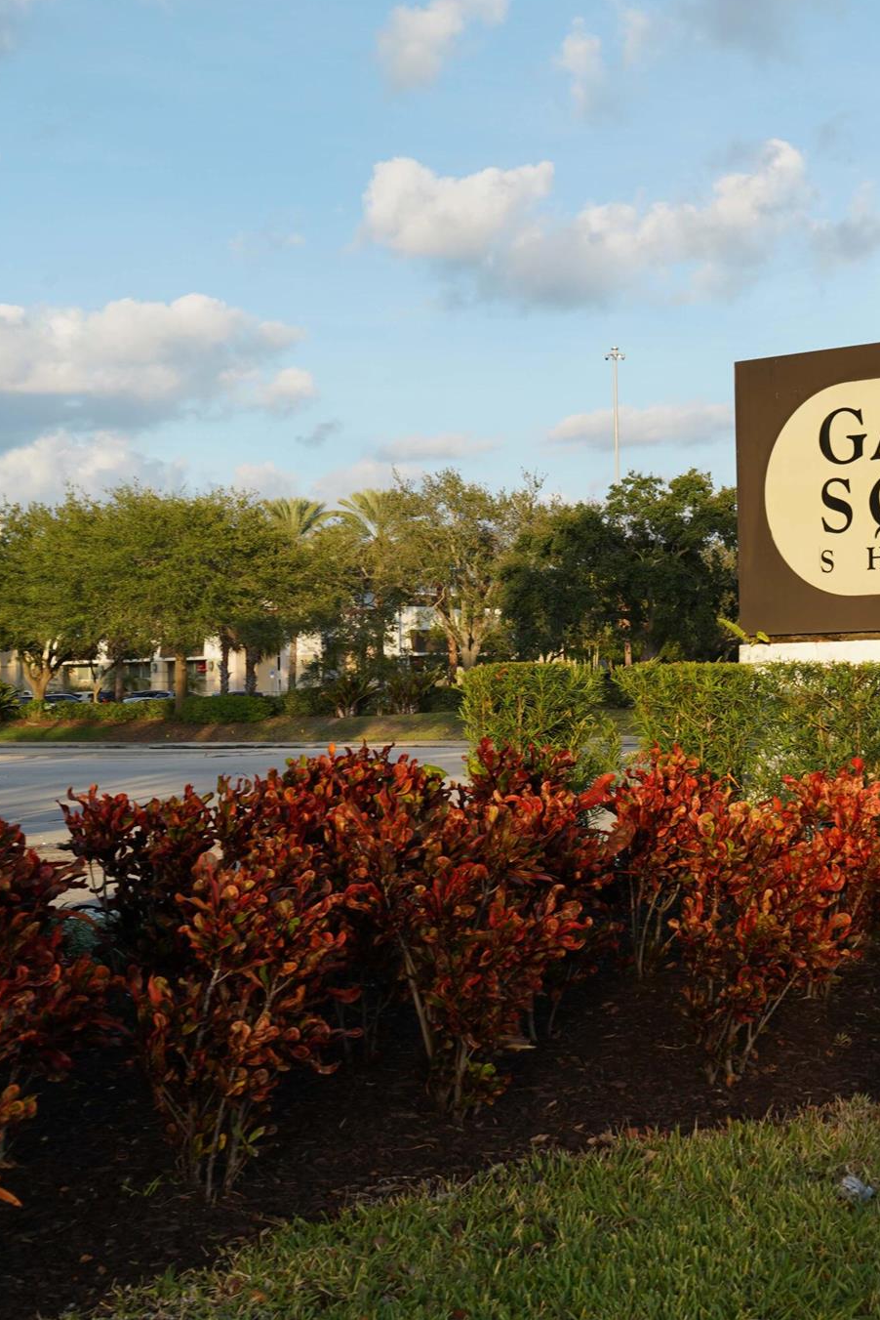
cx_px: 852
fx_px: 1942
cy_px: 660
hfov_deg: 24.5
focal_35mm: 53
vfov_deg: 37.5
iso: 100
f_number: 11
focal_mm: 35
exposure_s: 1/50
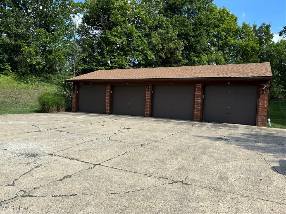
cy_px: 107
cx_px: 143
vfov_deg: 53.1
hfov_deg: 67.3
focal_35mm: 26
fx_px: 215
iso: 50
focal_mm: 5.96
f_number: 1.6
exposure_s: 1/2062
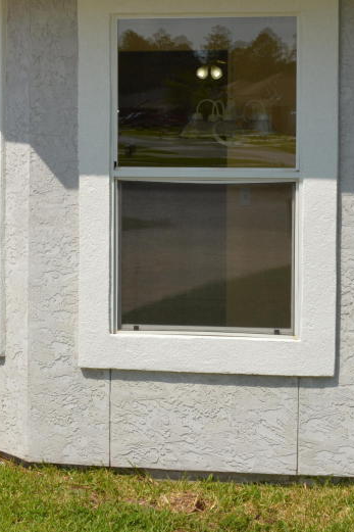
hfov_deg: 14.6
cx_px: 74
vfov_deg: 21.8
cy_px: 180
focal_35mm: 93
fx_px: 1373
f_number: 10
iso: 100
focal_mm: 28
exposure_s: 1/200
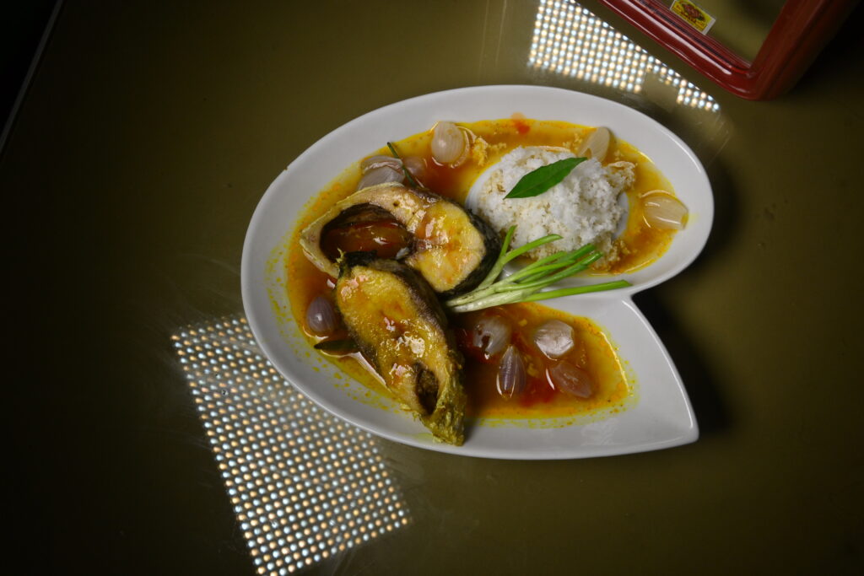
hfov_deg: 49.5
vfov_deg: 34.2
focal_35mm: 39
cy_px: 288
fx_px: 936
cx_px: 432
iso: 400
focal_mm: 26
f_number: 11
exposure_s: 1/25
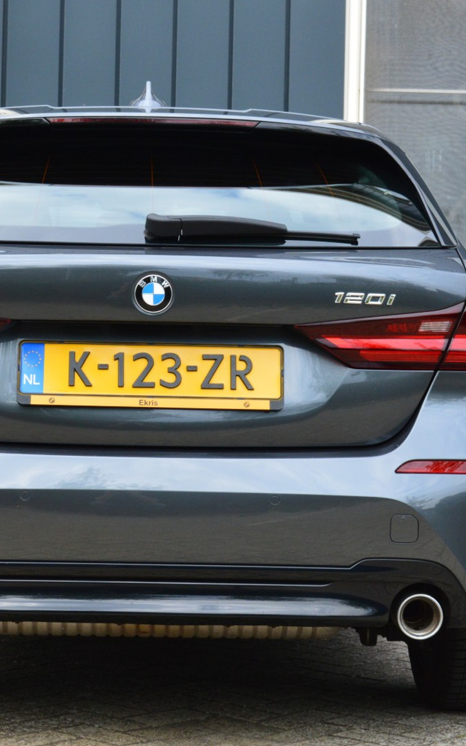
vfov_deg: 23.6
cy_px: 370
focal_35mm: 88
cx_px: 116
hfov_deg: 14.8
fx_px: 1788
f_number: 10
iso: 800
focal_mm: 38
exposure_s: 1/320
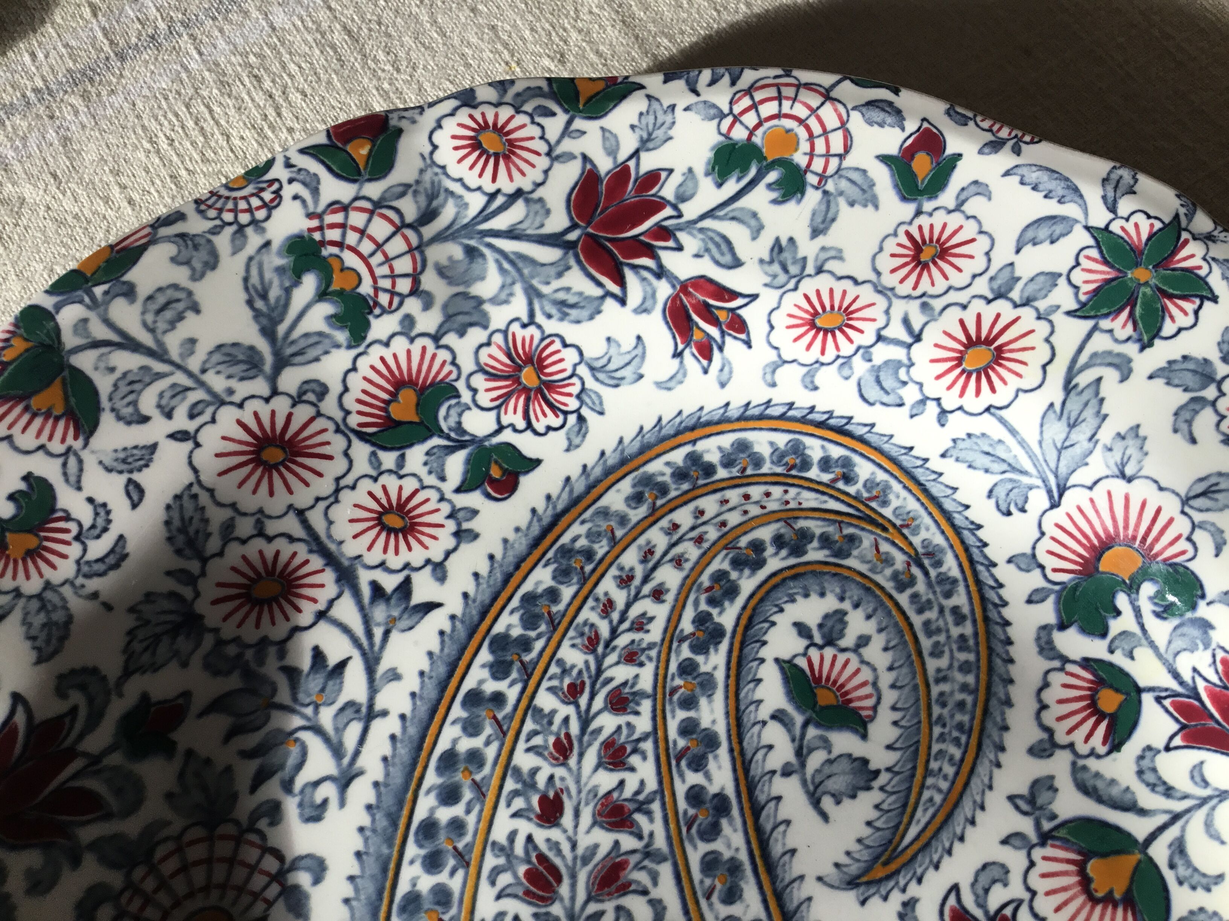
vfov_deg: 45.4
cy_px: 460
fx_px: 1101
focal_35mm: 31
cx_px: 614
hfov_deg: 58.4
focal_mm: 3.3
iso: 32
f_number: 2.4
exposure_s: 1/100
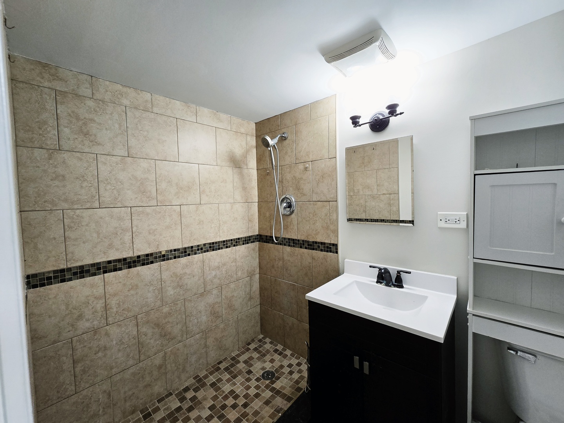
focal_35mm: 13
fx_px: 212
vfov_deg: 89.9
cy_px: 212
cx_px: 282
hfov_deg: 106.2
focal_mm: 2.2
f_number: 2.2
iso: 125
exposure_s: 1/60.2
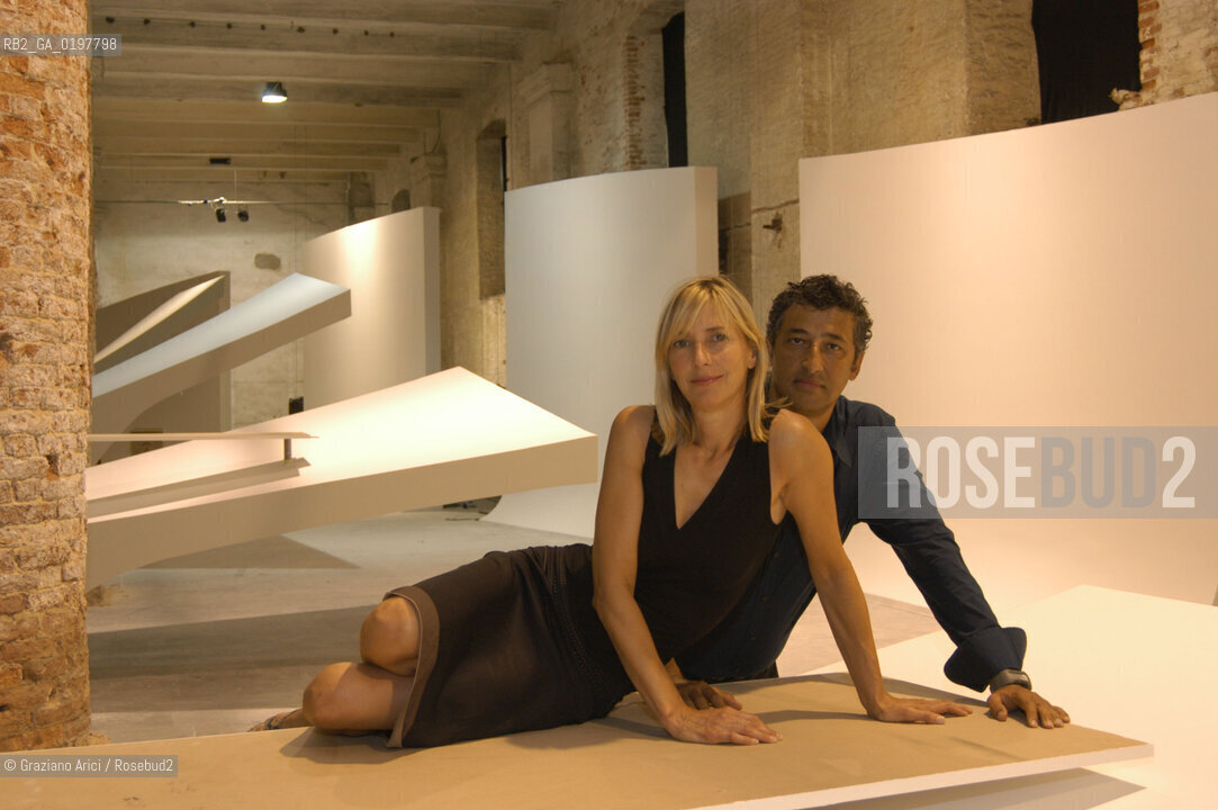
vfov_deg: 31.8
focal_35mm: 42
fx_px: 1420
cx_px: 609
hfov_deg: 46.4
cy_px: 405
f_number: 5
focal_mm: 28
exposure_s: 1/15
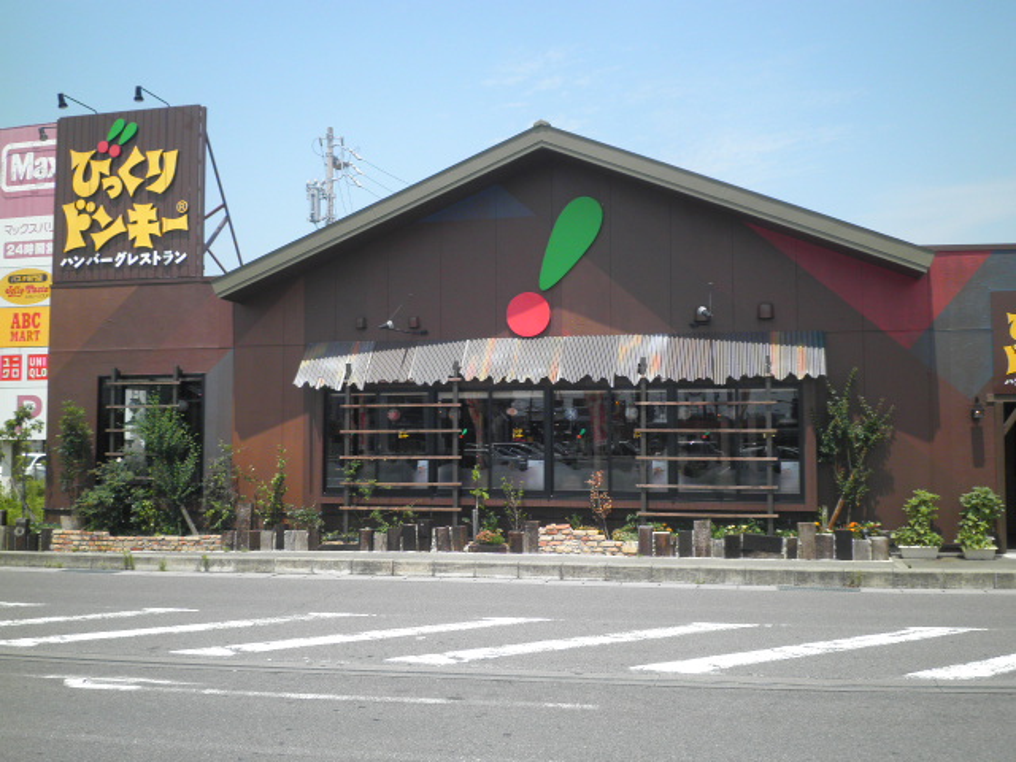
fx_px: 1057
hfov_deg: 51.4
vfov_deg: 39.7
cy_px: 381
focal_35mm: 36
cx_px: 508
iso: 64
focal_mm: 6.4
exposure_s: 1/100
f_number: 8.8
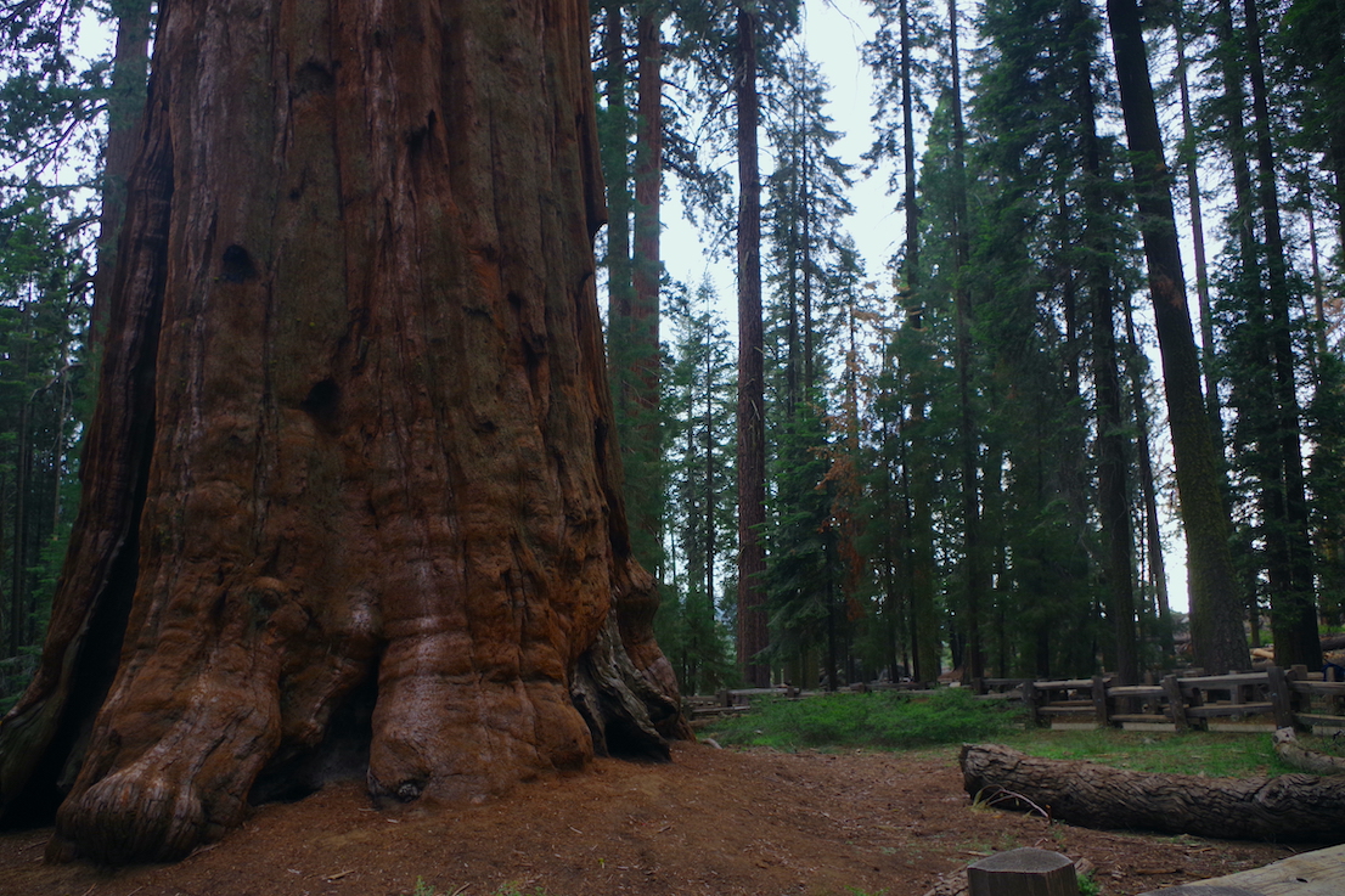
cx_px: 672
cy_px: 448
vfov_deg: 47.9
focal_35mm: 27
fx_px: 1009
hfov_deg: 67.4
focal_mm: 18
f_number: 4.5
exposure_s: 1/30
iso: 400
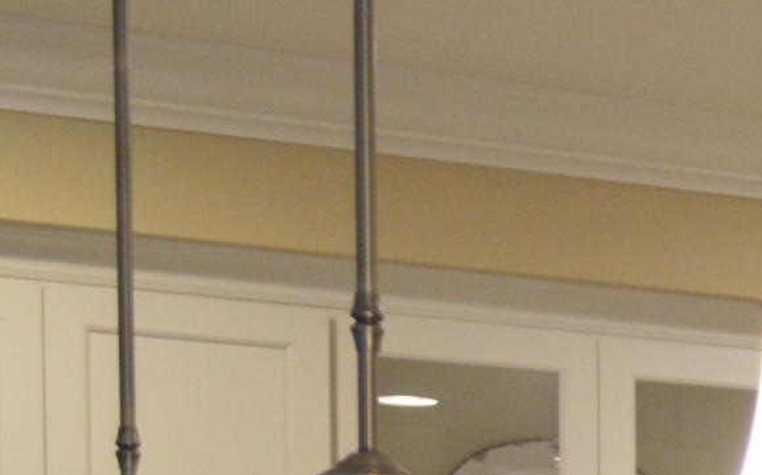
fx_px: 2968
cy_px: 1019
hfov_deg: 12.7
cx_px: 1536
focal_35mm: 143
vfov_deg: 8.6
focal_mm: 18
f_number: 3.5
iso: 1100
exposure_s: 1/60
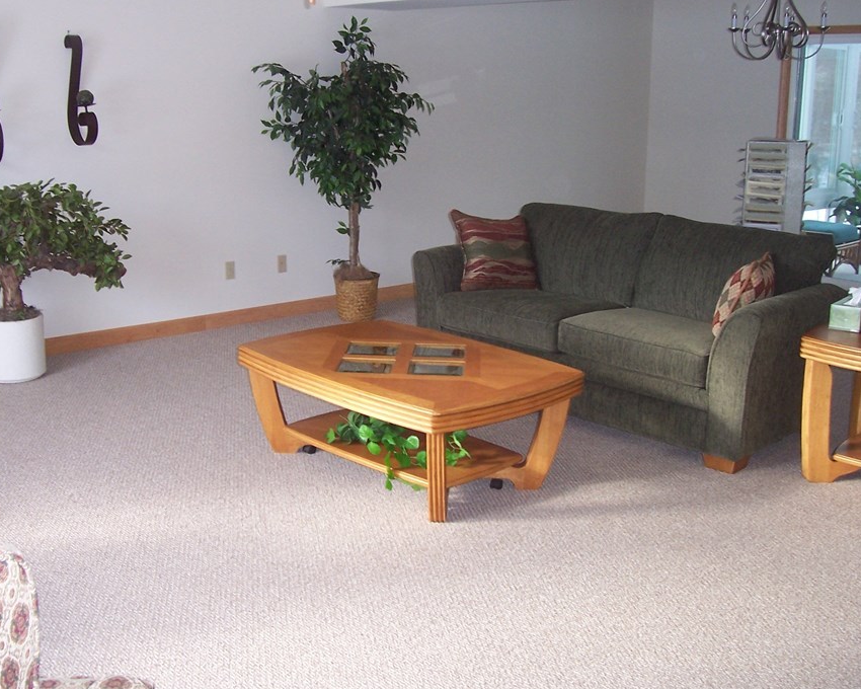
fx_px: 1019
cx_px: 364
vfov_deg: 37.3
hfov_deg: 45.6
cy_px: 324
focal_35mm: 40
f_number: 2.7
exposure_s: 1/60
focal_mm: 5.6
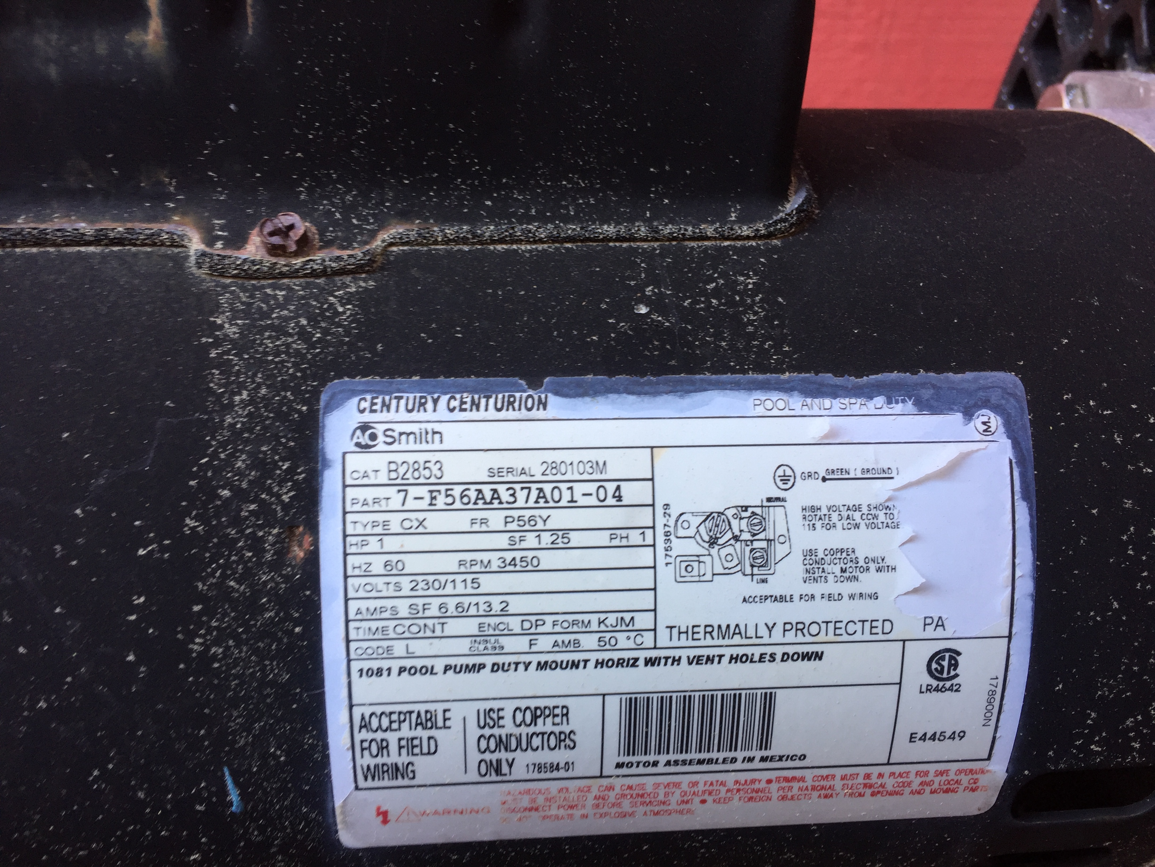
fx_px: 968
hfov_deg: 61.7
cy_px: 434
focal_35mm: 29
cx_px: 578
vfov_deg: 48.2
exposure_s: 1/60
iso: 32
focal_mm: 4.15
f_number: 2.2
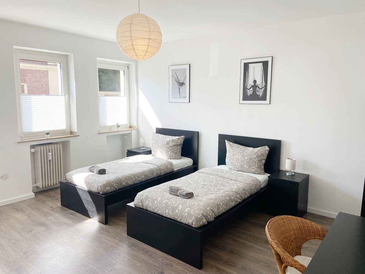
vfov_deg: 53.1
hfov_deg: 67.3
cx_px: 182
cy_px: 137
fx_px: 274
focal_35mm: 26
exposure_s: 1/243
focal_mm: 4.25
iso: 32
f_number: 1.8
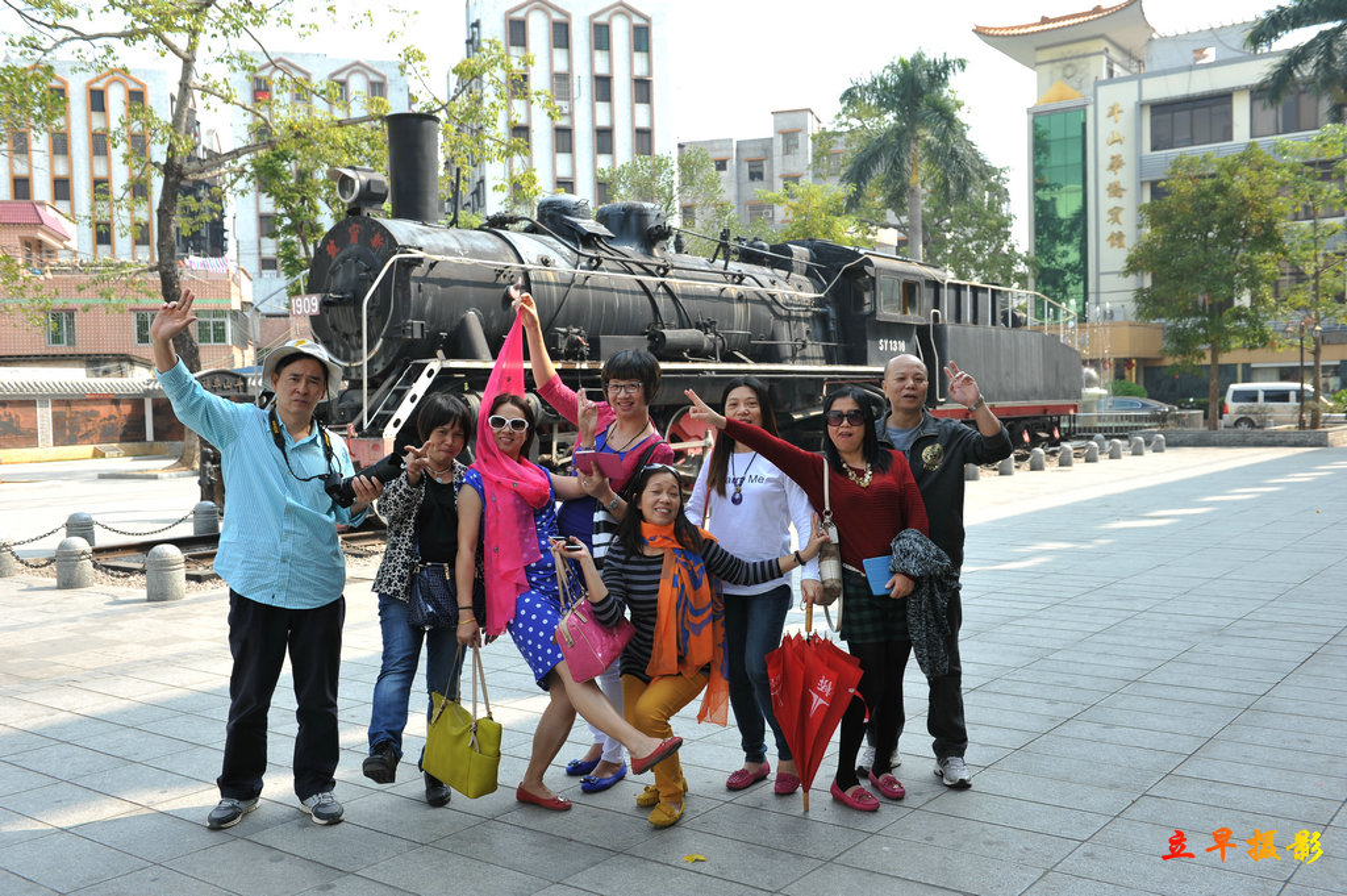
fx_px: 1271
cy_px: 448
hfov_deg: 55.8
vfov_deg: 38.8
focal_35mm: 34
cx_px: 674
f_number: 5.6
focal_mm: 34
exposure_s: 1/200
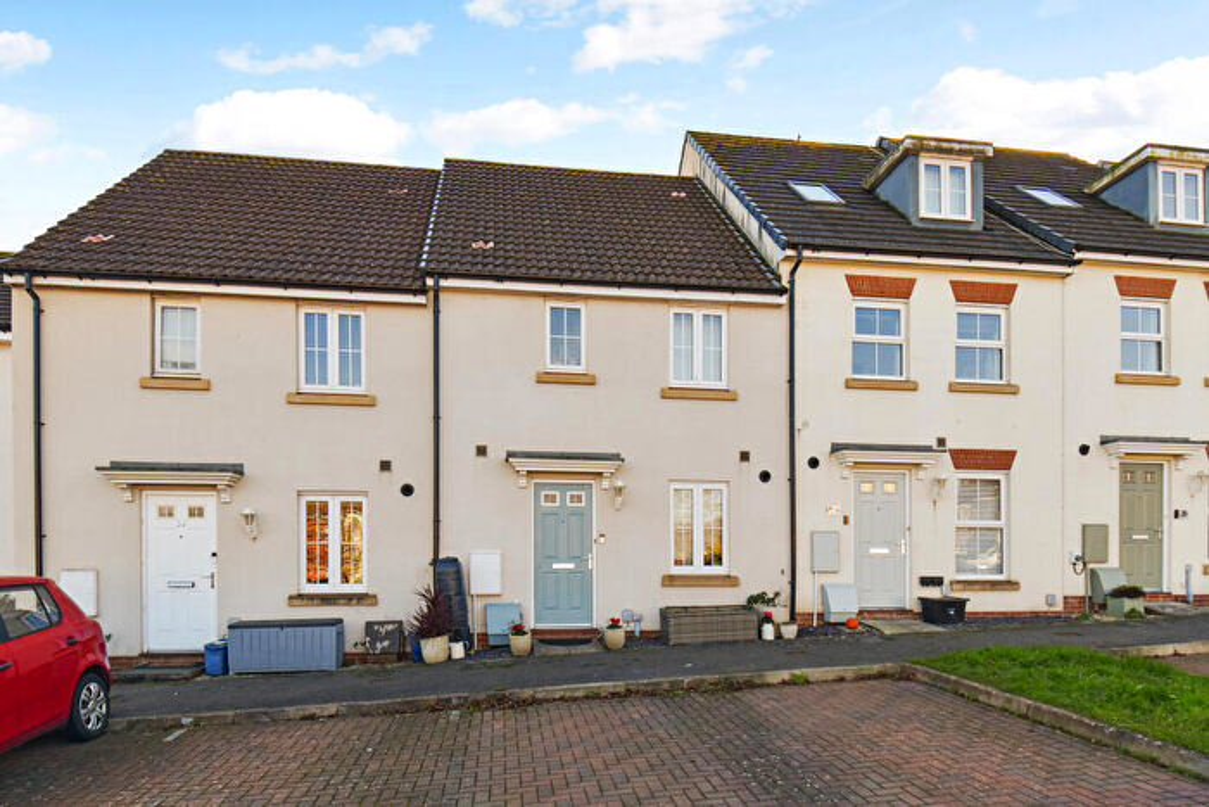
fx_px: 705
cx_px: 604
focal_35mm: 21
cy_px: 404
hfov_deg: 81.2
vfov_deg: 59.5
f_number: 7.1
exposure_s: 1/250
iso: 200
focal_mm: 14
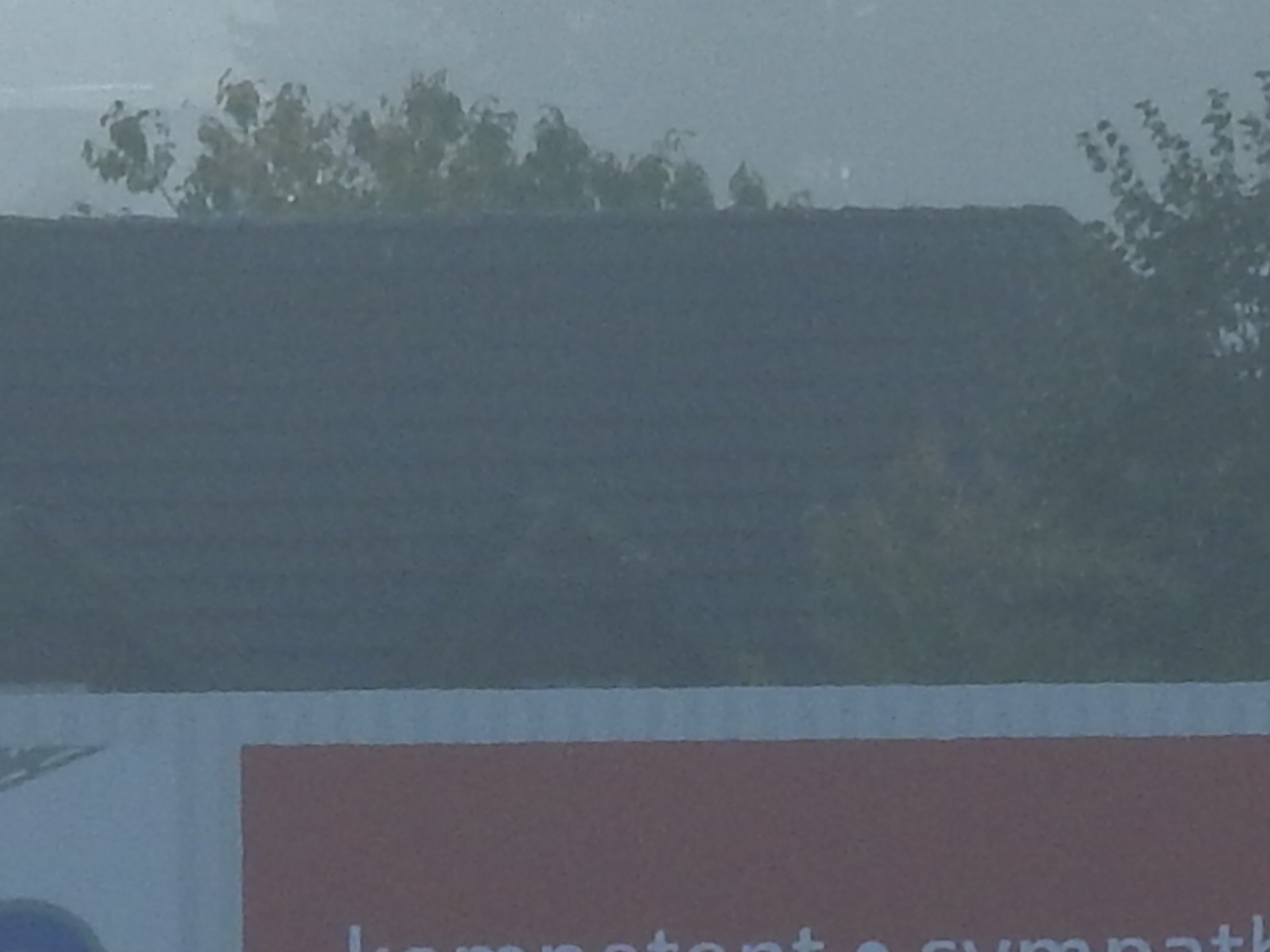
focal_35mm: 1177
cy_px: 650
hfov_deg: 1.7
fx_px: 43175
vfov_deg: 1.3
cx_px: 560
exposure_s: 1/640
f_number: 5.3
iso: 100
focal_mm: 35.8
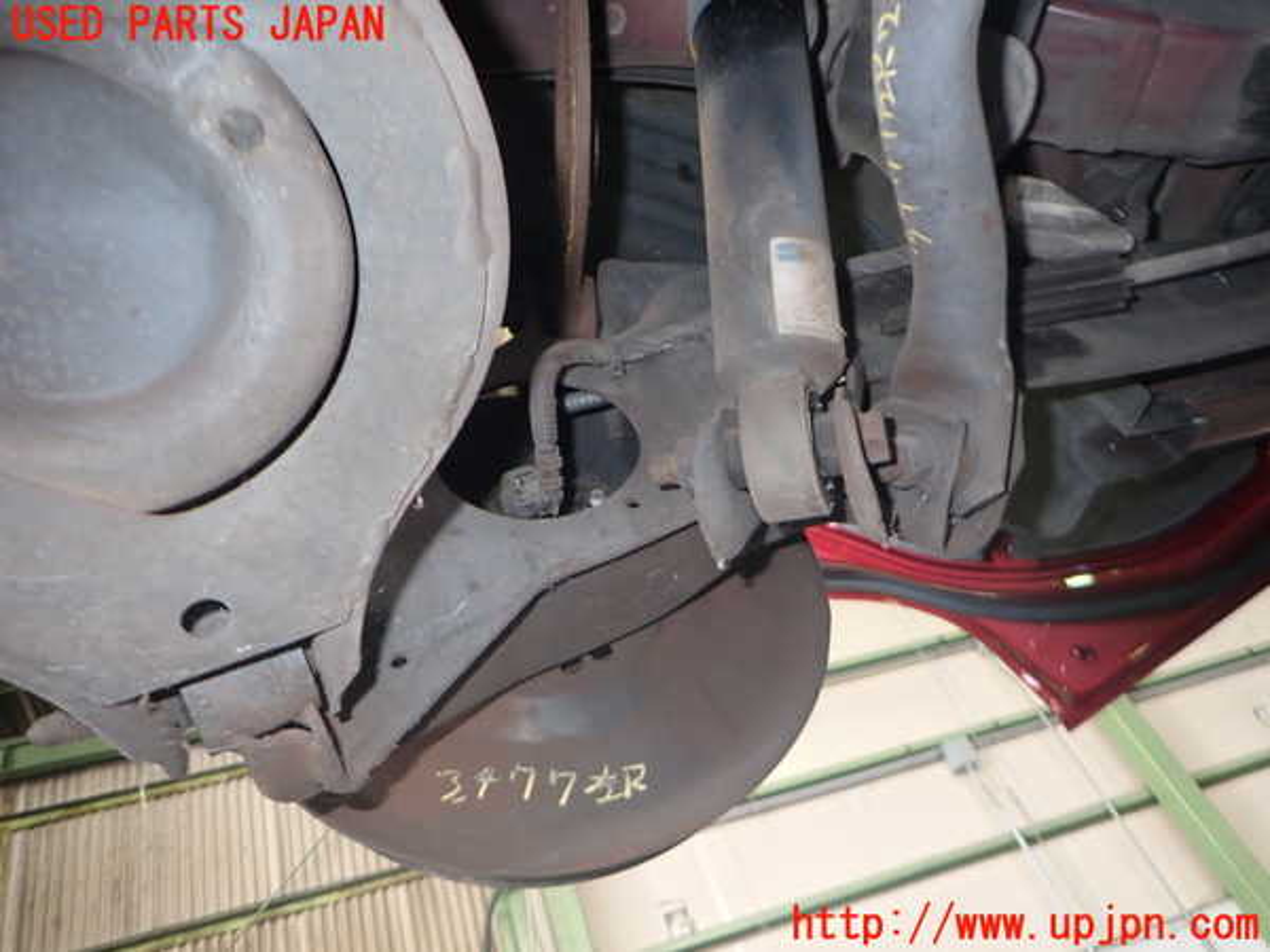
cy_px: 476
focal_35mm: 25
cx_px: 635
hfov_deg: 69.4
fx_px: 917
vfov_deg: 54.9
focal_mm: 4.5
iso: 200
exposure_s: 1/30
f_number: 2
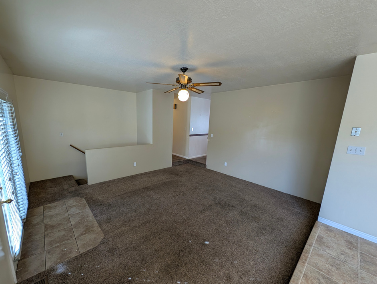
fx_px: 142
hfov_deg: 105.9
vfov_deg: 90.0
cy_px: 150
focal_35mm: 13
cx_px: 173
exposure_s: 1/60
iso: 83
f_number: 1.95
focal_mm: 2.23
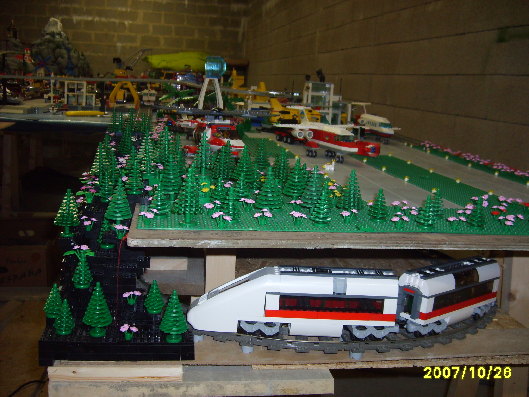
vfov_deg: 40.7
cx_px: 264
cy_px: 198
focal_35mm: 35
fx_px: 535
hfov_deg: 52.6
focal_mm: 5.8
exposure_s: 1/45
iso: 100
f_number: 2.8
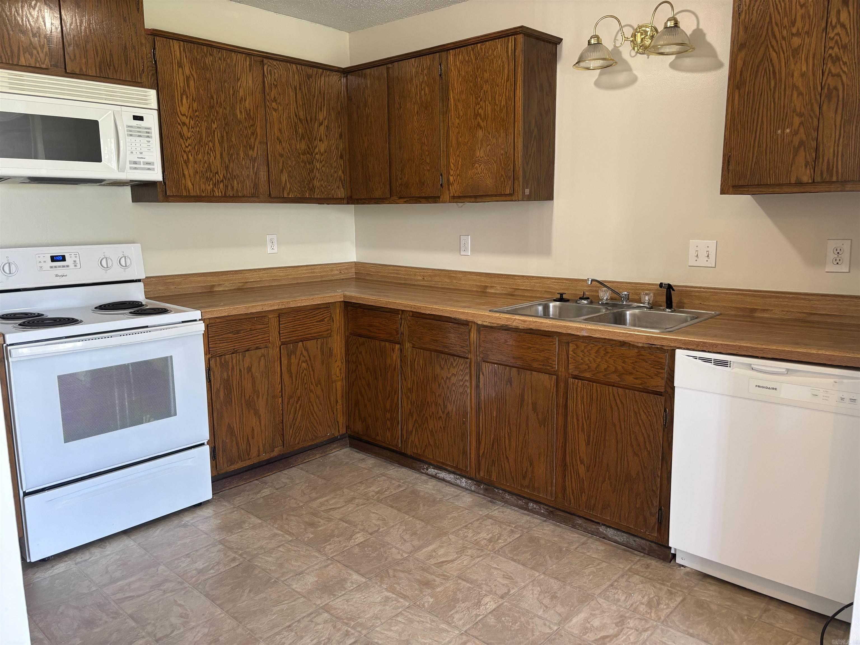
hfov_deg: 67.3
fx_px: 646
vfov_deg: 53.1
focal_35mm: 26
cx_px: 430
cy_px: 322
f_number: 1.6
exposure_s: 1/60
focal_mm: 5.96
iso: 100
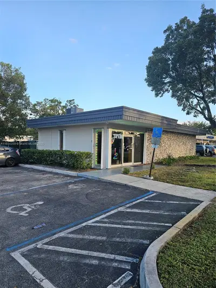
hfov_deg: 58.9
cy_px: 144
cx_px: 108
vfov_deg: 73.9
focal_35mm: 23
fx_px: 191
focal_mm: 6.3
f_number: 1.7
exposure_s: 1/244
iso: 16
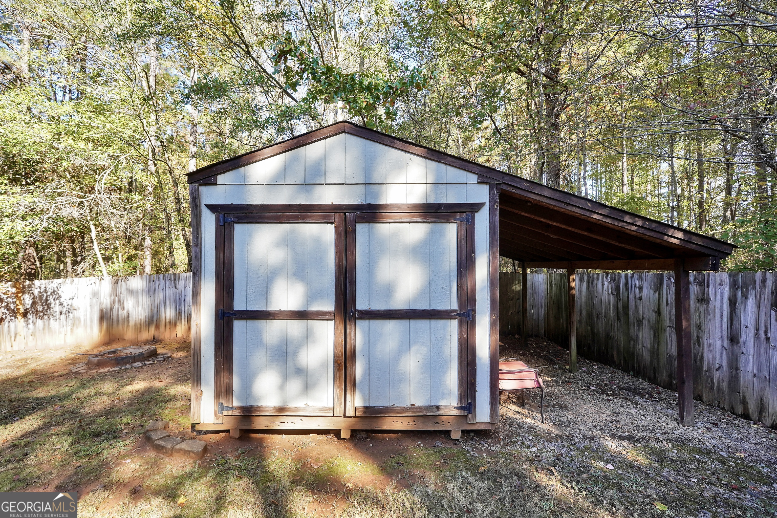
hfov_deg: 100.4
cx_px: 388
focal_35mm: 15
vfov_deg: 77.3
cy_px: 259
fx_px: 324
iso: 100
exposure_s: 1/80
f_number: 4.5
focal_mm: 10
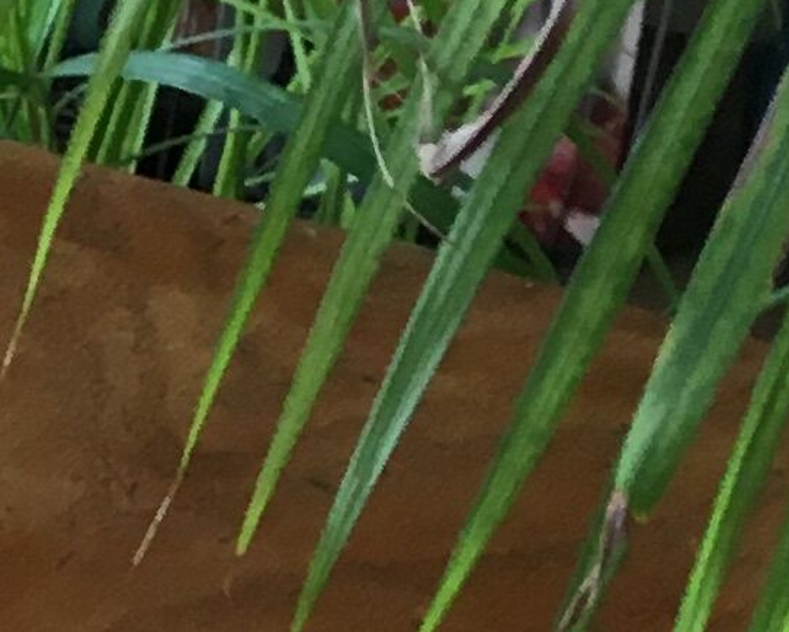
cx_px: -1348
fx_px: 4906
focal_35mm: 210
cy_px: 1784
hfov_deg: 8.2
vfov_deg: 6.8
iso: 80
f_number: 2.2
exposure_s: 1/33
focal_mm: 4.15
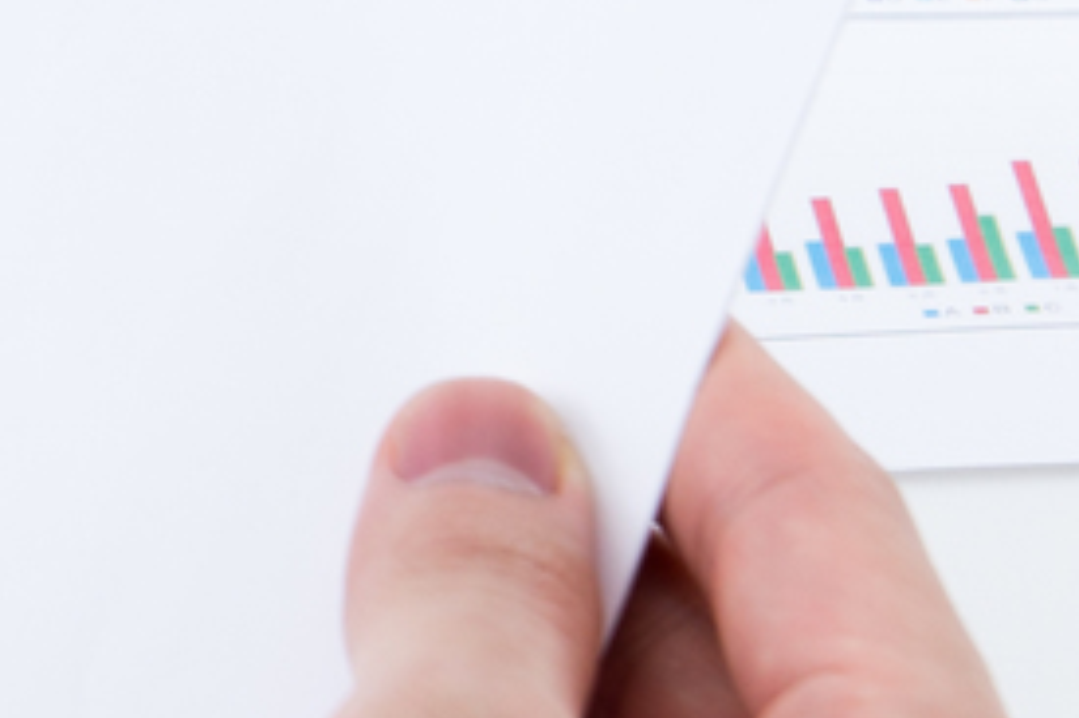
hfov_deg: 4.0
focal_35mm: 510
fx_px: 15276
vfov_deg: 2.7
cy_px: -551
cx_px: -1416
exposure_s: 1/125
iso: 100
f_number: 8
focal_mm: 70
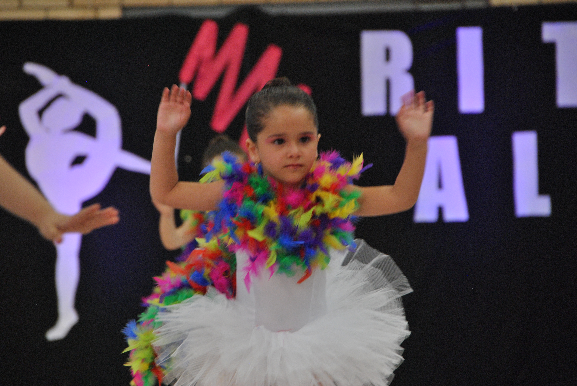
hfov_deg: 6.9
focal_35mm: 300
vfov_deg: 4.6
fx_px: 4814
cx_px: 288
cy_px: 193
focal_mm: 200
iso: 800
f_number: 6.3
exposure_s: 1/125
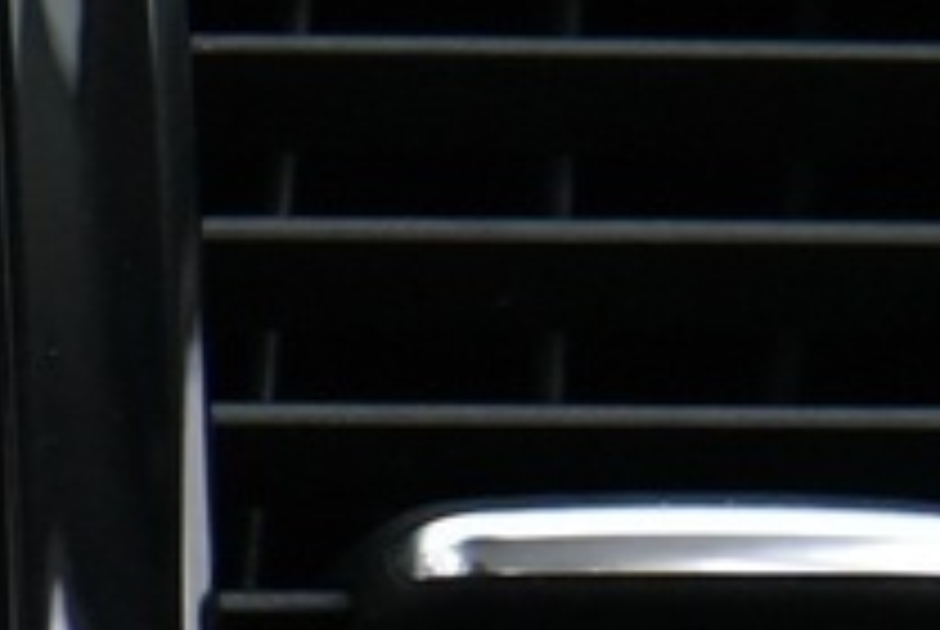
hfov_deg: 5.7
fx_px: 8890
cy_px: 1152
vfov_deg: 4.0
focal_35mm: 340
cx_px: -1628
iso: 4000
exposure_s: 1/40
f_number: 4
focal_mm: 44
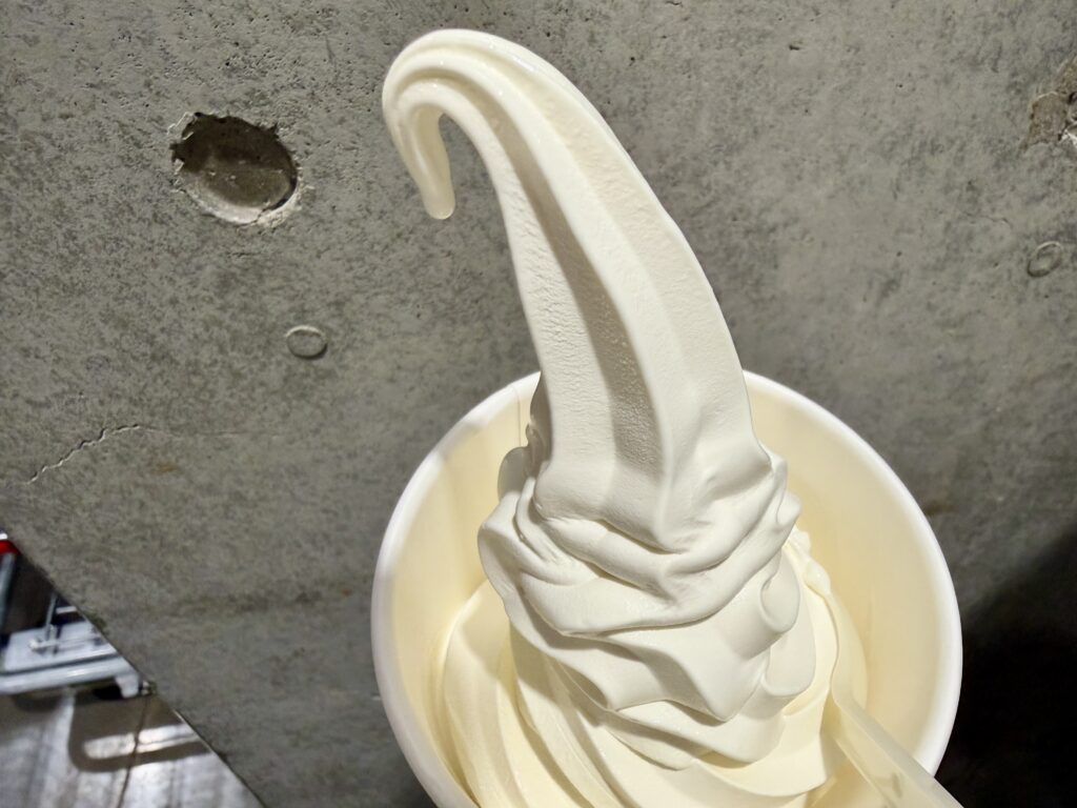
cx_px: 538
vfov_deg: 56.8
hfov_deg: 71.6
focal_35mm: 24
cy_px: 404
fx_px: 747
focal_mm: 2.22
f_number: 2.2
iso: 160
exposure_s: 1/121
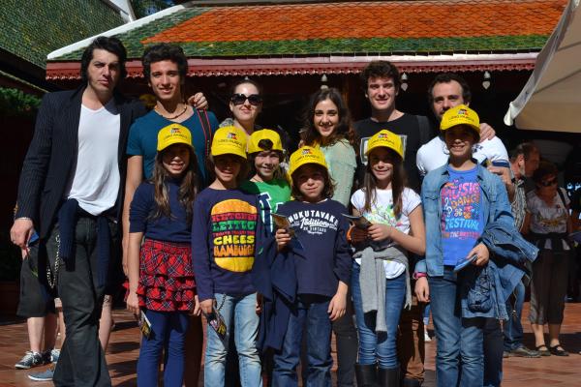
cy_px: 194
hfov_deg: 36.9
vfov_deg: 25.1
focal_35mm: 54
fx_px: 871
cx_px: 290
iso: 100
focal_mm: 36
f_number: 9
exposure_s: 1/320
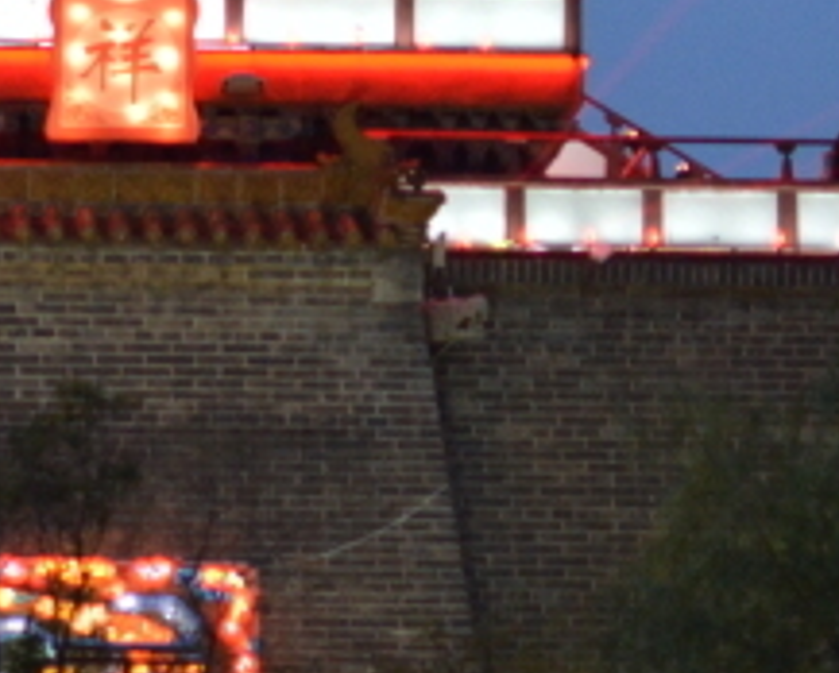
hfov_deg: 8.1
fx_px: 5771
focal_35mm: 232
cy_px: 2
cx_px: -549
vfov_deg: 6.6
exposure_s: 1/125
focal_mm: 35
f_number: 1.8
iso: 800
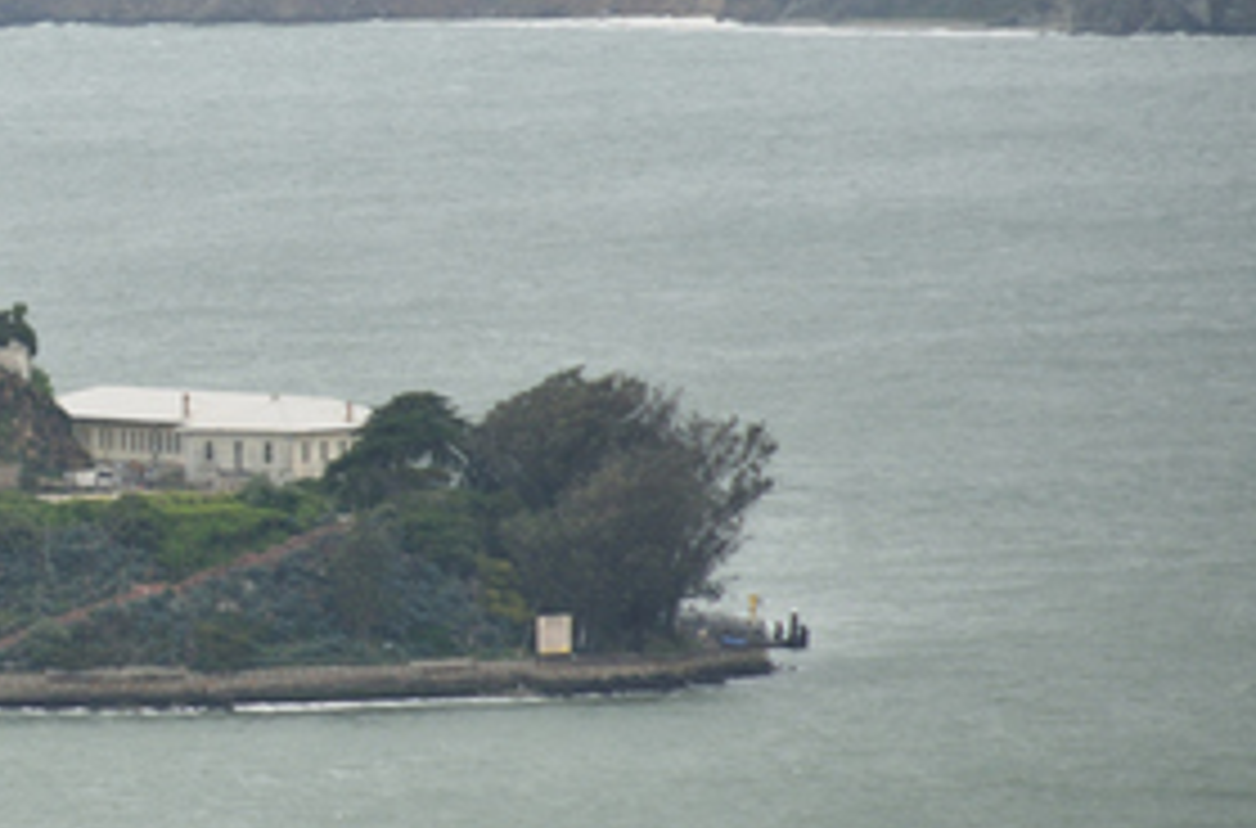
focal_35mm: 640
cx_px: -257
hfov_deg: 3.2
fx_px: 22254
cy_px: 101
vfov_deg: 2.1
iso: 140
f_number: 5.6
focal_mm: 170
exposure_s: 1/250
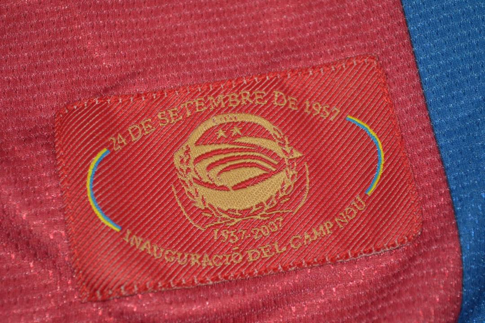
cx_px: 242
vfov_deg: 16.6
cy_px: 162
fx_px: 1111
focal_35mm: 82
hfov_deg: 24.6
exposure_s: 1/200
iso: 200
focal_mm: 55
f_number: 5.6
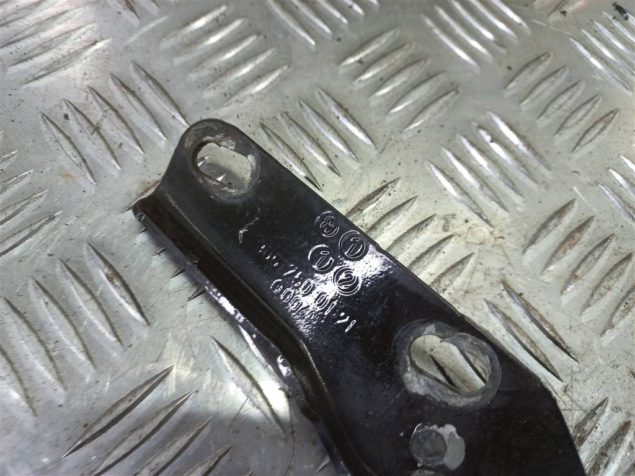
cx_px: 318
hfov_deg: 69.4
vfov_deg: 54.9
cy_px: 238
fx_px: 459
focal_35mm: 25
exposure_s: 1/50
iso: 64
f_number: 1.8
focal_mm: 4.6
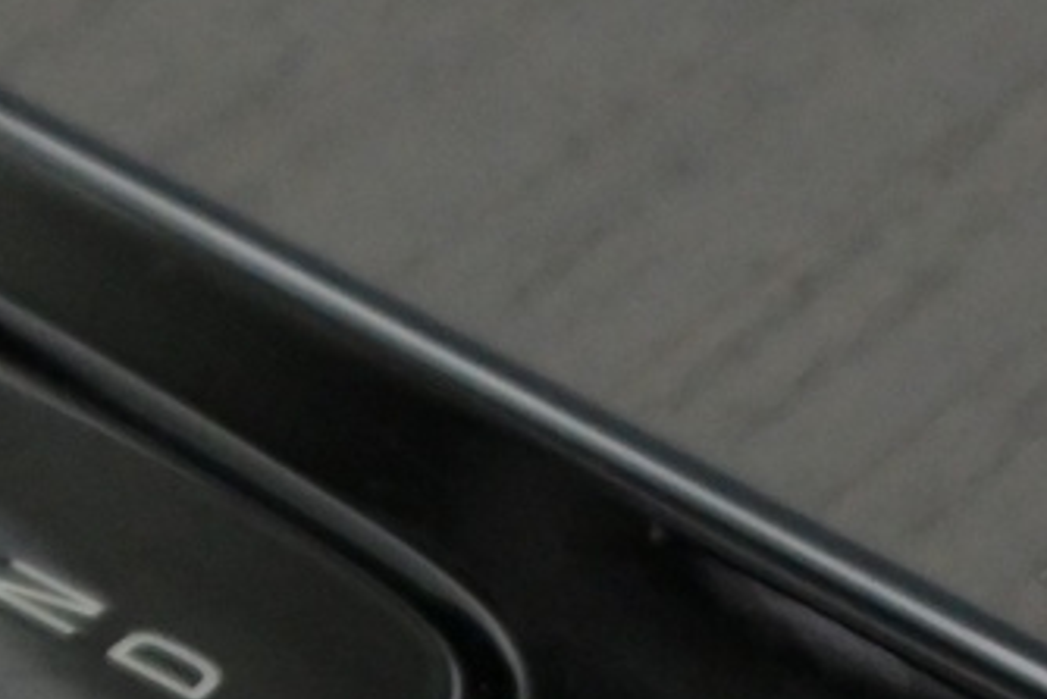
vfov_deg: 3.8
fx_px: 10590
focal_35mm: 364
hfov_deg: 5.6
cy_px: -574
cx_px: -871
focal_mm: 50
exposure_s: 1/80
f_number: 6.3
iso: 4000
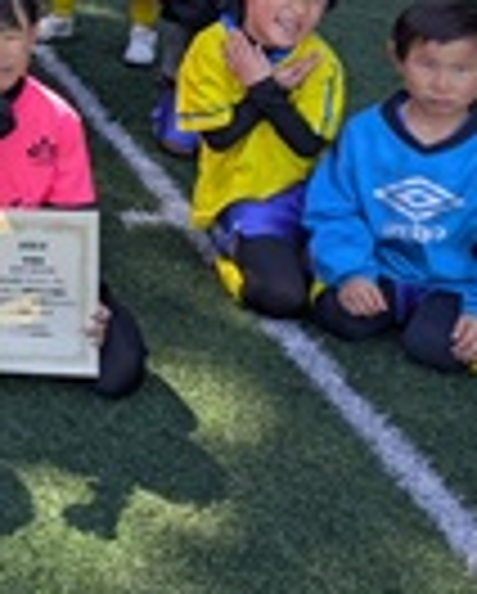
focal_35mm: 83
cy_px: -146
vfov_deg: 21.2
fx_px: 1461
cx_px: -392
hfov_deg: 15.7
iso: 39
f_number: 1.89
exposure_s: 1/235
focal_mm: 5.43
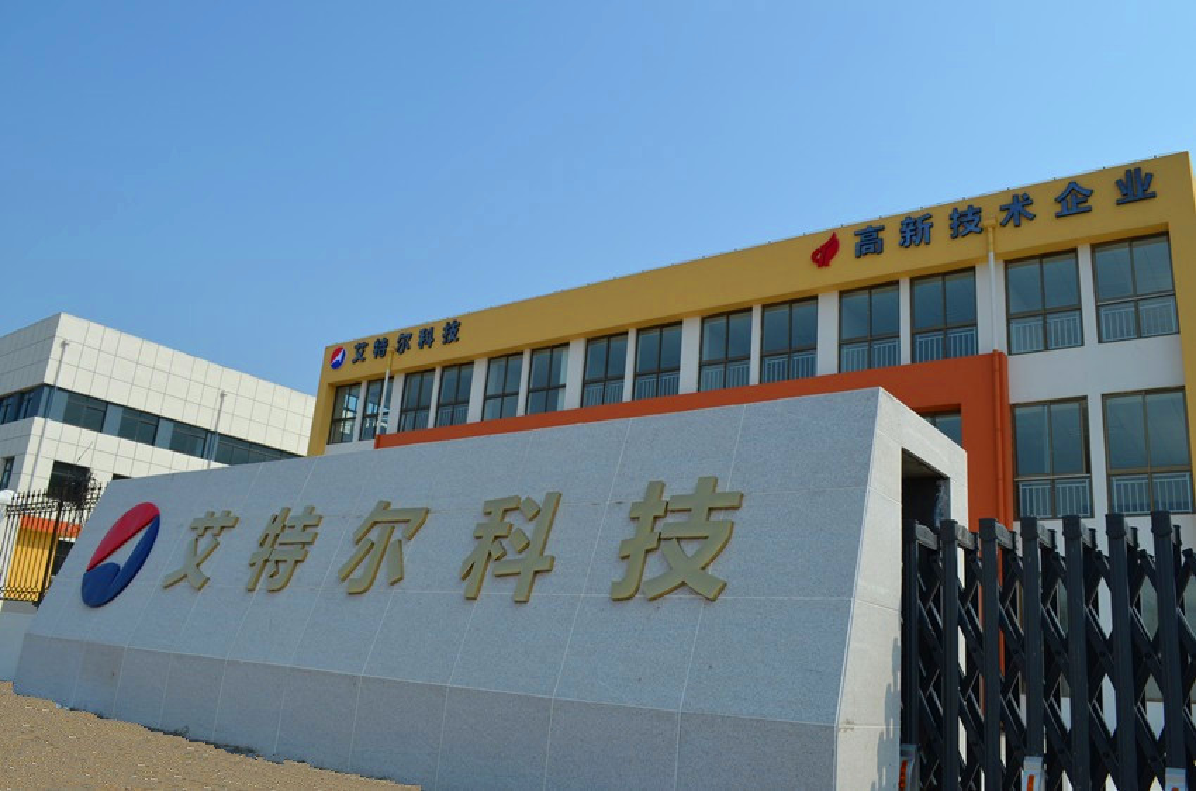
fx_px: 895
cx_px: 598
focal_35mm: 27
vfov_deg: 47.7
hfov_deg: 67.5
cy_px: 396
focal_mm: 18
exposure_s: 1/320
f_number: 9
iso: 100
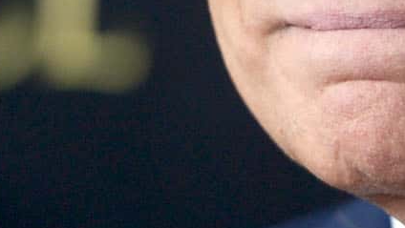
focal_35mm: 1482
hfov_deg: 1.5
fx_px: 15923
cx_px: 350
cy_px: 44
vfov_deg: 0.8
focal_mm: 200
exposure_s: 1/250
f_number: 3.2
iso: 1000
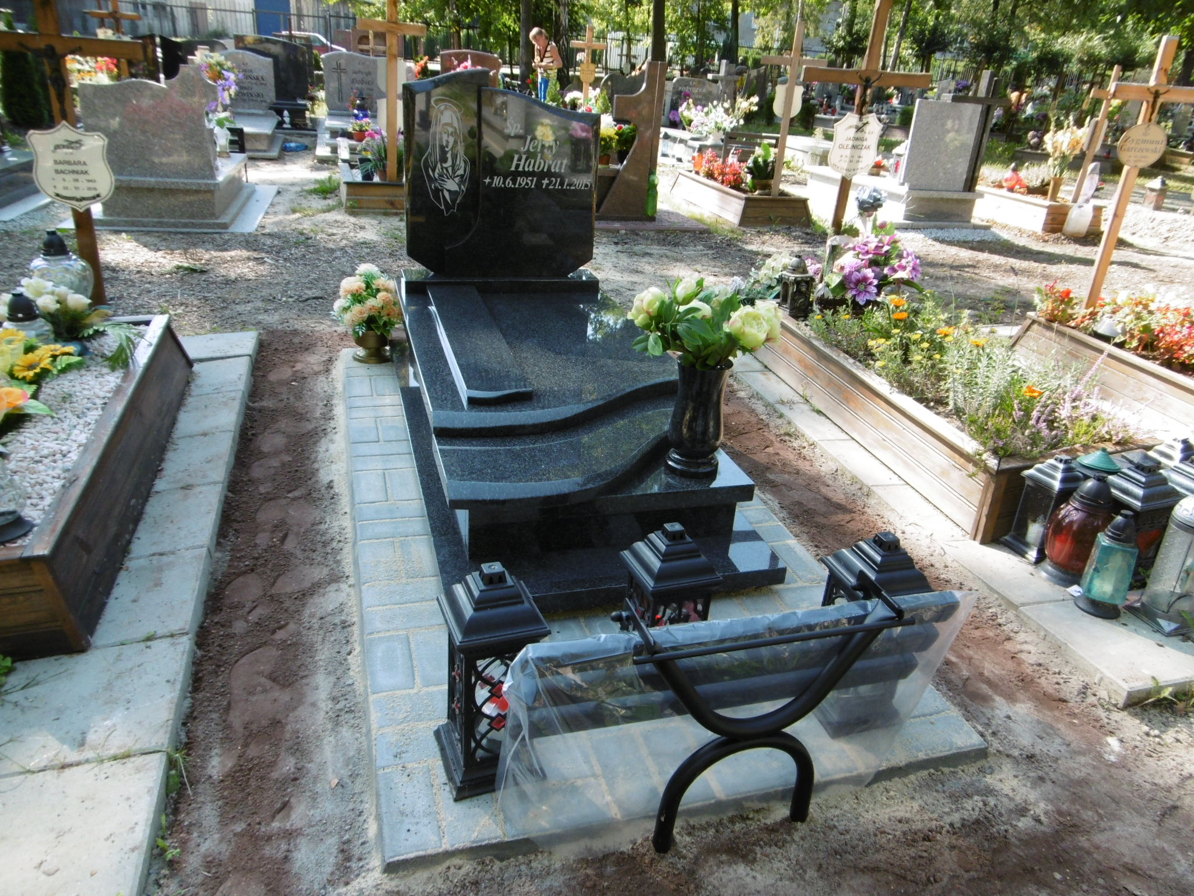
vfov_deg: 56.8
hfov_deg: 71.6
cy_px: 448
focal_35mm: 24
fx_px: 828
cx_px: 597
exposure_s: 1/200
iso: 100
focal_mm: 4.3
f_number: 3.1
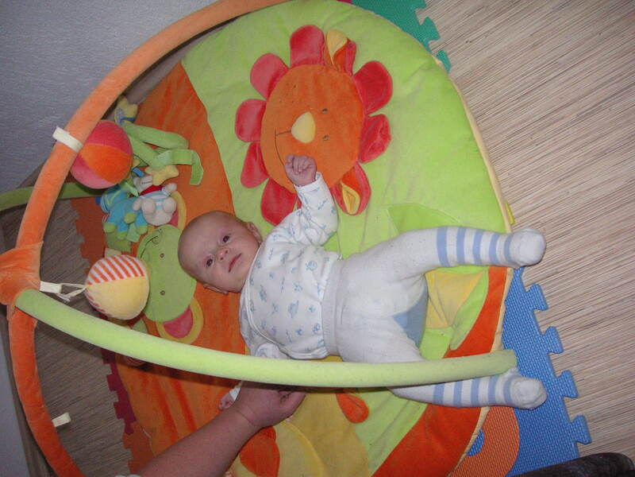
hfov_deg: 50.1
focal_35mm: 37
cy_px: 238
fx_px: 679
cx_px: 318
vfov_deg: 38.7
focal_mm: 6.1
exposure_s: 1/45
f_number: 2.8
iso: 160
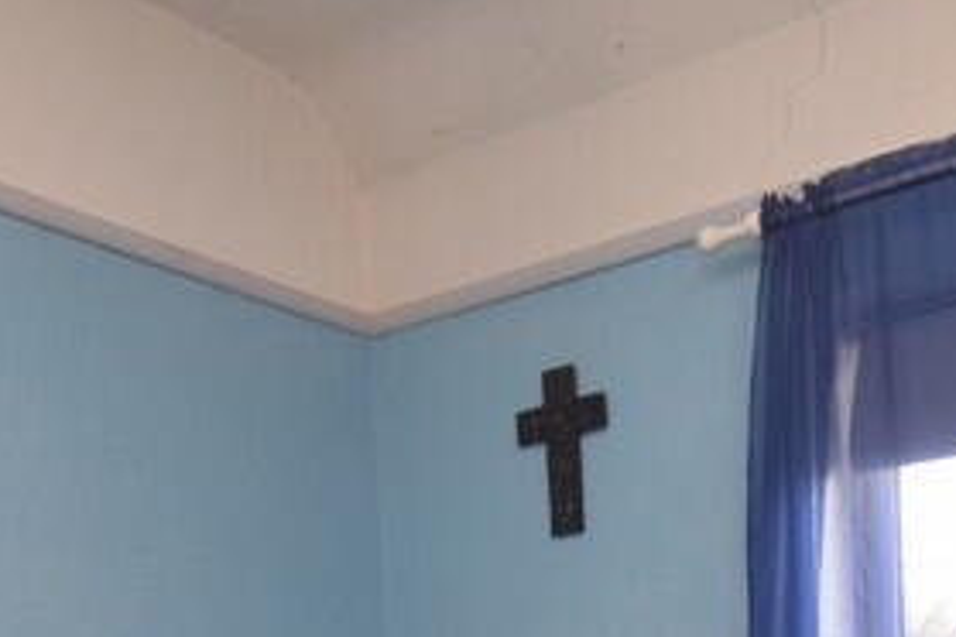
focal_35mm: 55
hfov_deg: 36.2
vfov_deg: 20.7
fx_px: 1460
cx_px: 541
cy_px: 971
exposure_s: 1/80
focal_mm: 10
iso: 400
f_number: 4.5
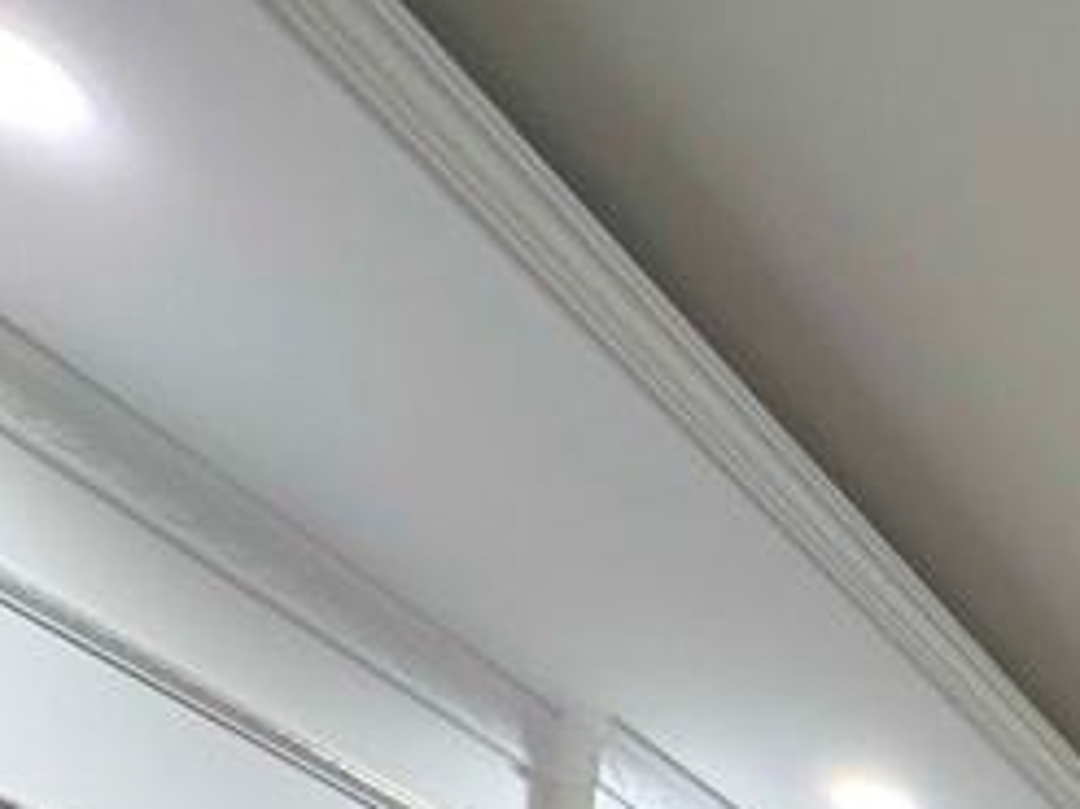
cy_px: 1605
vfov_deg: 17.8
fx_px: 1809
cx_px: 1880
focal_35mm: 58
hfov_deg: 22.2
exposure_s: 1/100
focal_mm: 2.22
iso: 250
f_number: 2.2
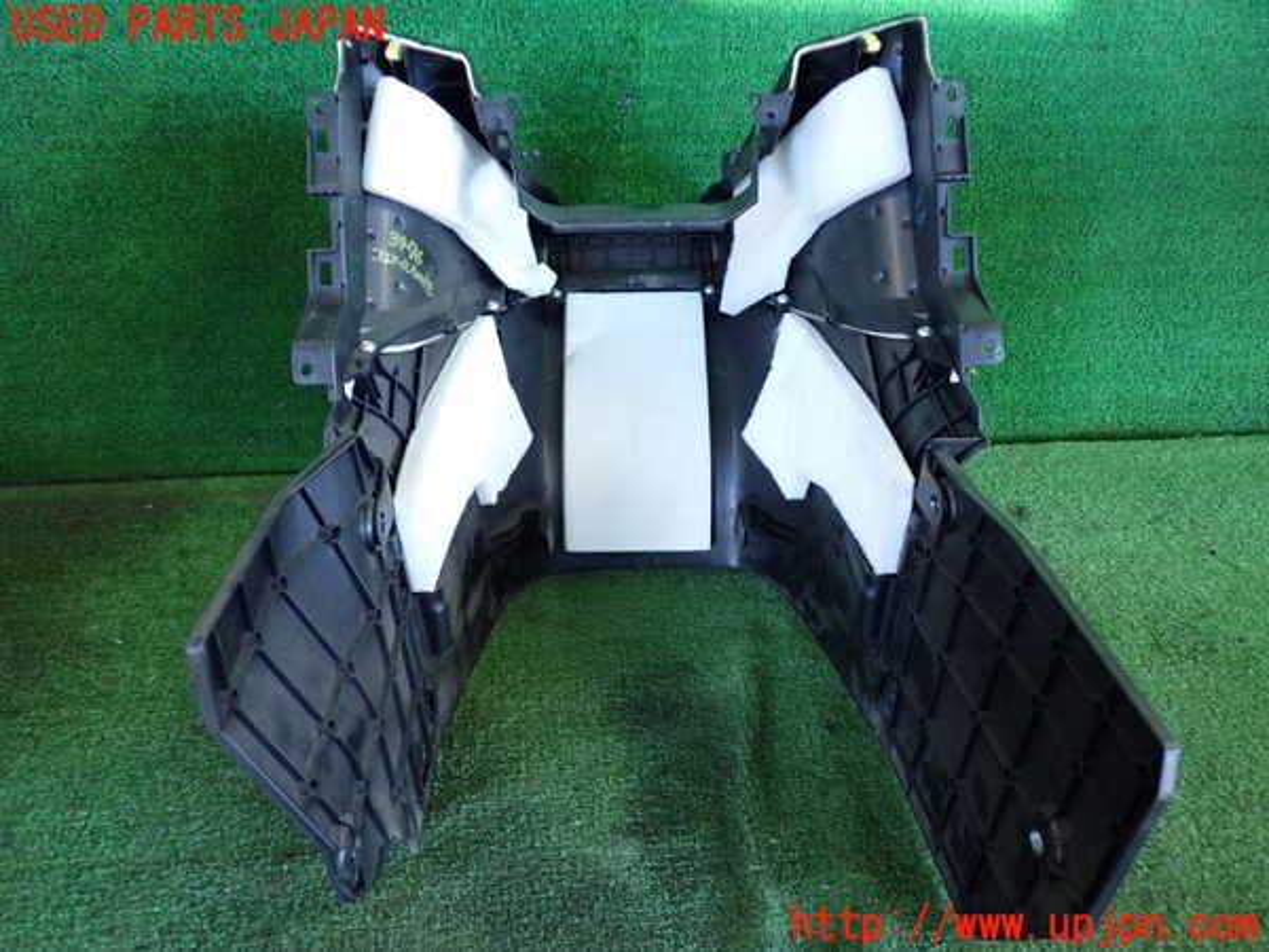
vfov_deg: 46.8
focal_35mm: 30
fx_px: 1100
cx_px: 634
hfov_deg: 60.0
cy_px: 476
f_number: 2.3
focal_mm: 5.4
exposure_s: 1/125
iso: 640
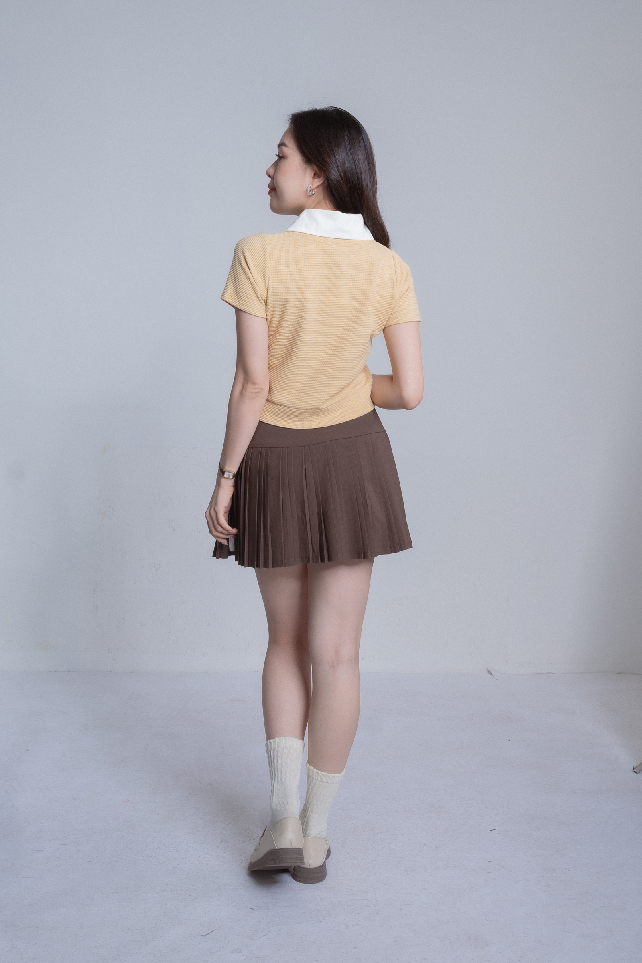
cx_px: 321
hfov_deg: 28.1
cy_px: 482
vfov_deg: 41.1
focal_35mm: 48
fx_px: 1284
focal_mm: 32
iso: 64
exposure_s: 1/100
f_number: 7.1
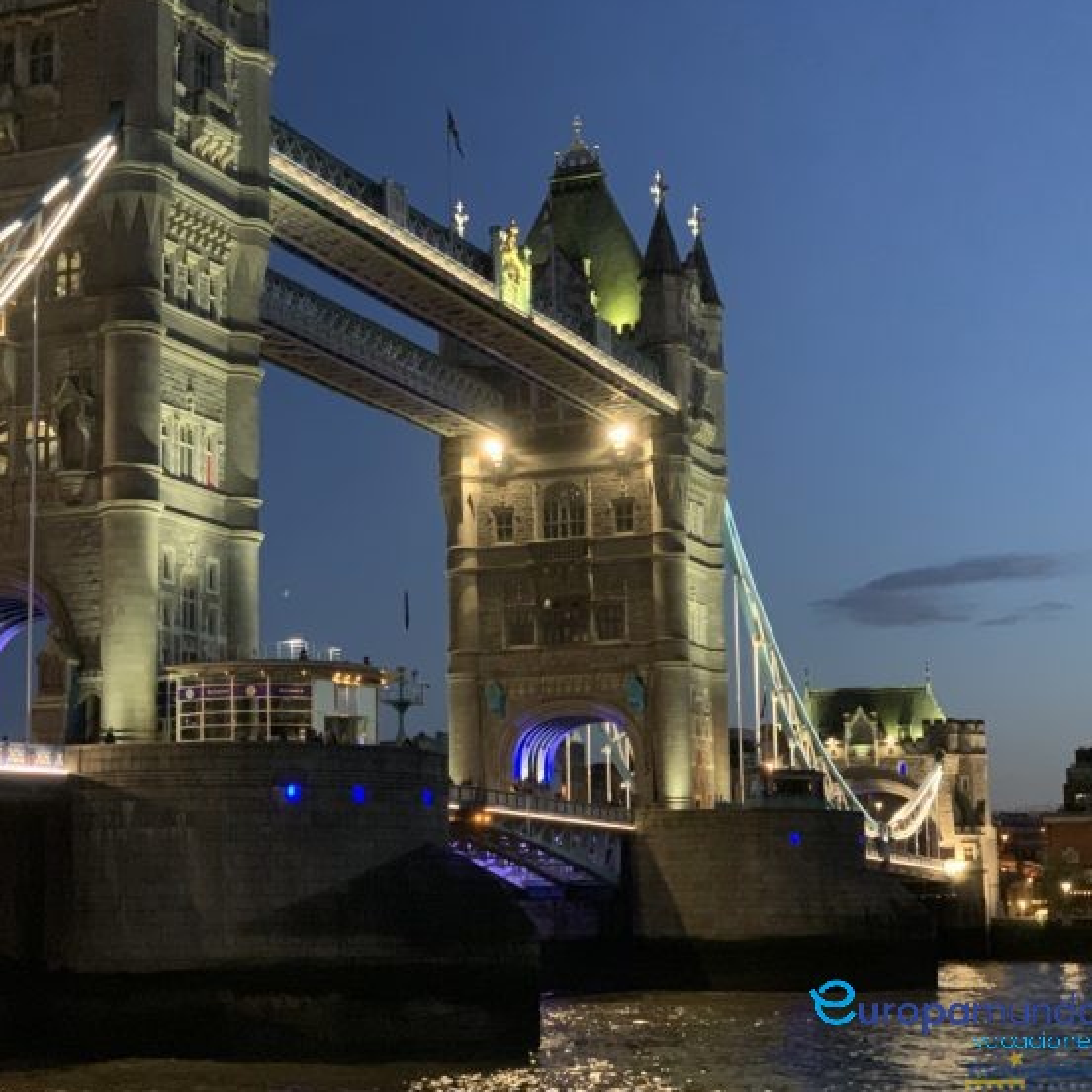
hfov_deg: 26.8
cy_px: 530
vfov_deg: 26.9
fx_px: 2284
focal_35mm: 64
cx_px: 396
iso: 800
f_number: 2.4
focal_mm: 6
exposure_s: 1/30
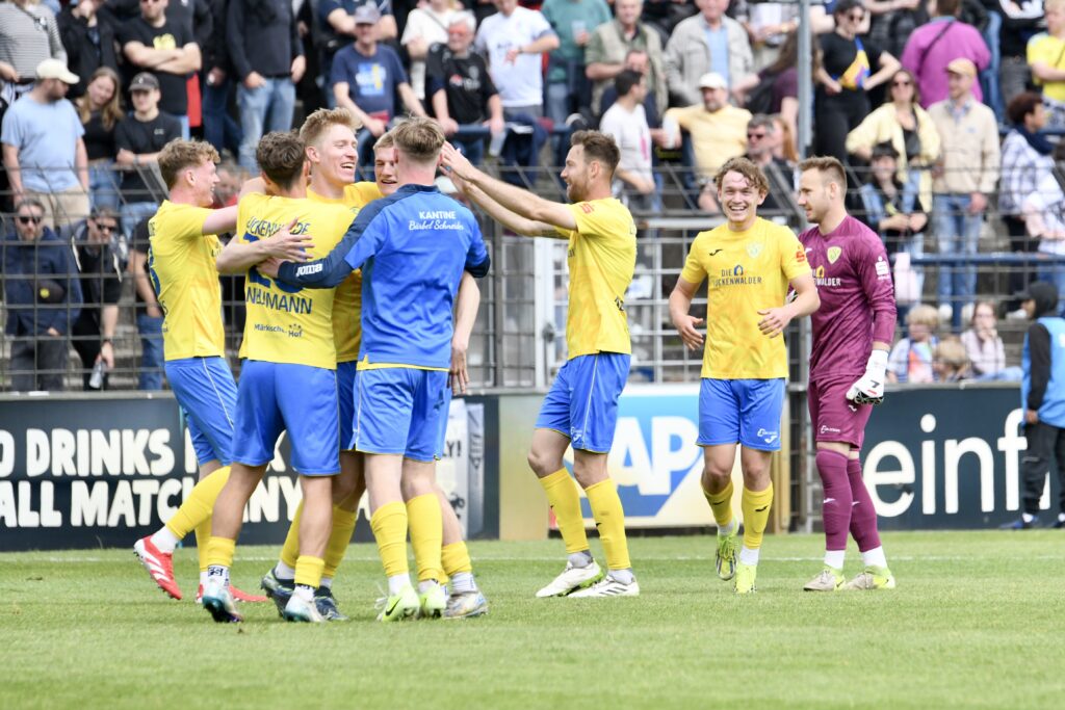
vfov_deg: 3.6
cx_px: 532
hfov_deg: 5.4
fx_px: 11242
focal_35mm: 380
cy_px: 355
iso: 1250
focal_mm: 380
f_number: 7.1
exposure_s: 1/2000
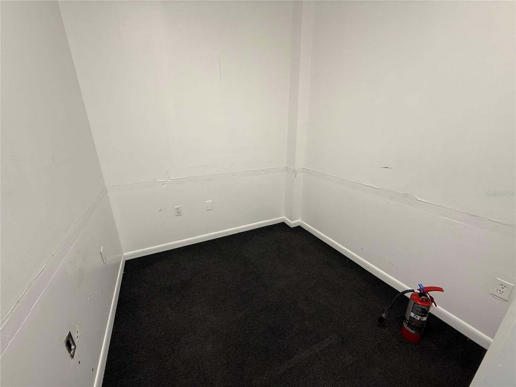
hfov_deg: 102.1
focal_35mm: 14
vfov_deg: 85.7
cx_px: 258
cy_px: 194
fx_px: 209
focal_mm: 2.22
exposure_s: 1/120
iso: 125
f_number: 2.2
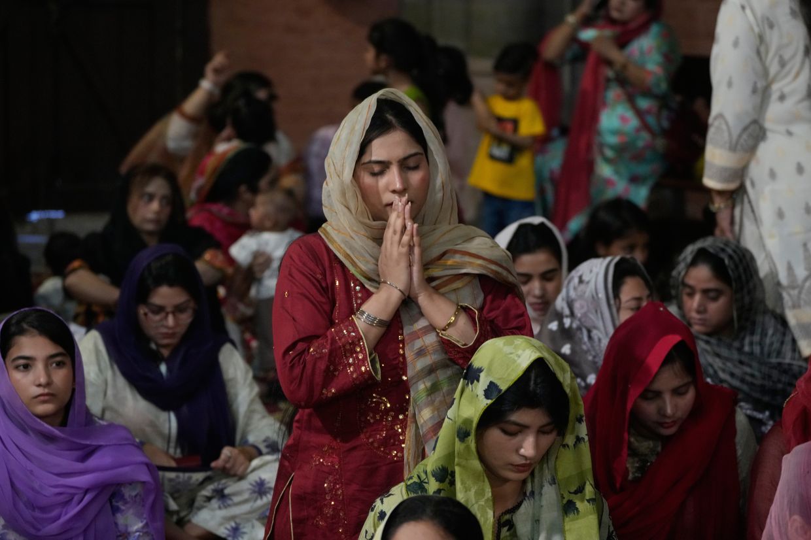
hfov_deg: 14.6
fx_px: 3175
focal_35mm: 141
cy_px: 270
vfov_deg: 9.7
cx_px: 406
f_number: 5
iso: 5000
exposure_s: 1/60
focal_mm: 141
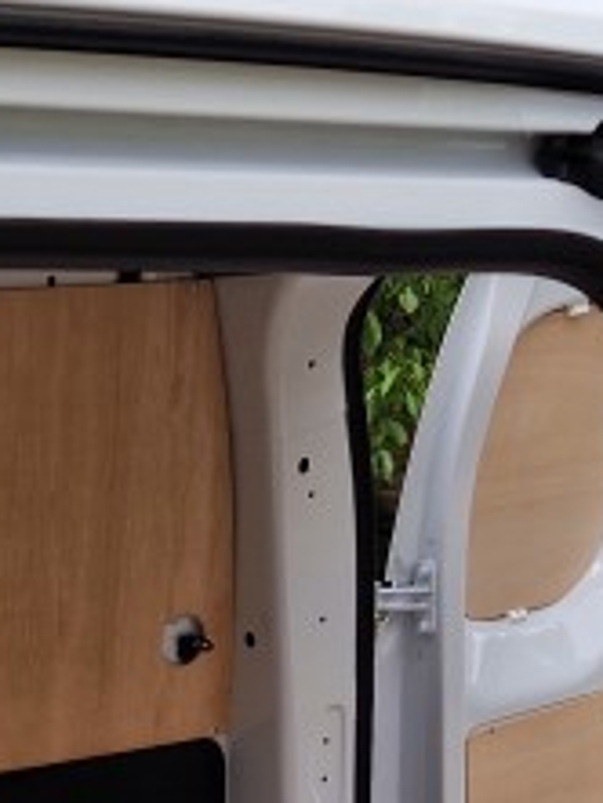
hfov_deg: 14.2
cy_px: 1126
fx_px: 2413
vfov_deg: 17.4
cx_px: 258
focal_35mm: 104
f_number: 1.8
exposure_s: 1/920
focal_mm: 5.4
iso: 50
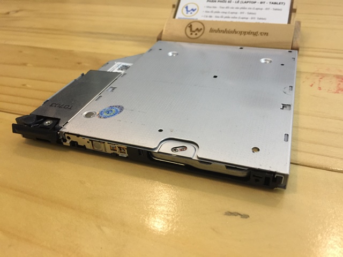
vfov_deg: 48.2
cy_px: 128
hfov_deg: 61.7
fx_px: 287
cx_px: 172
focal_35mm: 29
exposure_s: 1/10
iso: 100
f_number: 2.2
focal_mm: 4.15
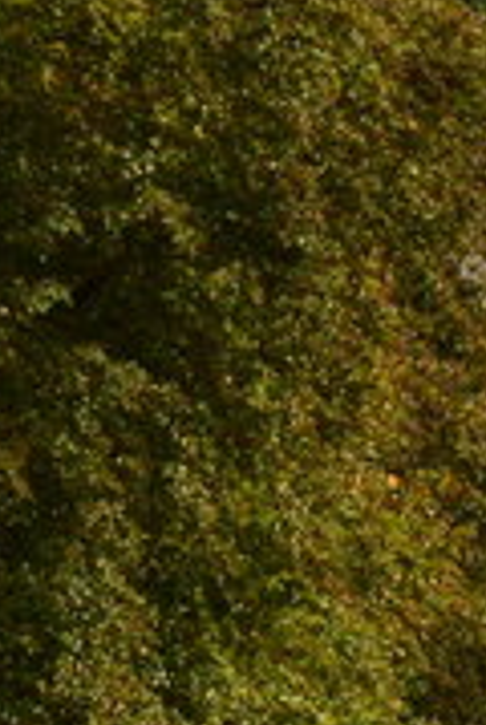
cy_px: 788
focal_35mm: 341
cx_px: 2106
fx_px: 6878
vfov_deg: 6.0
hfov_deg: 3.8
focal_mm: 34
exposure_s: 1/640
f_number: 8
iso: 400
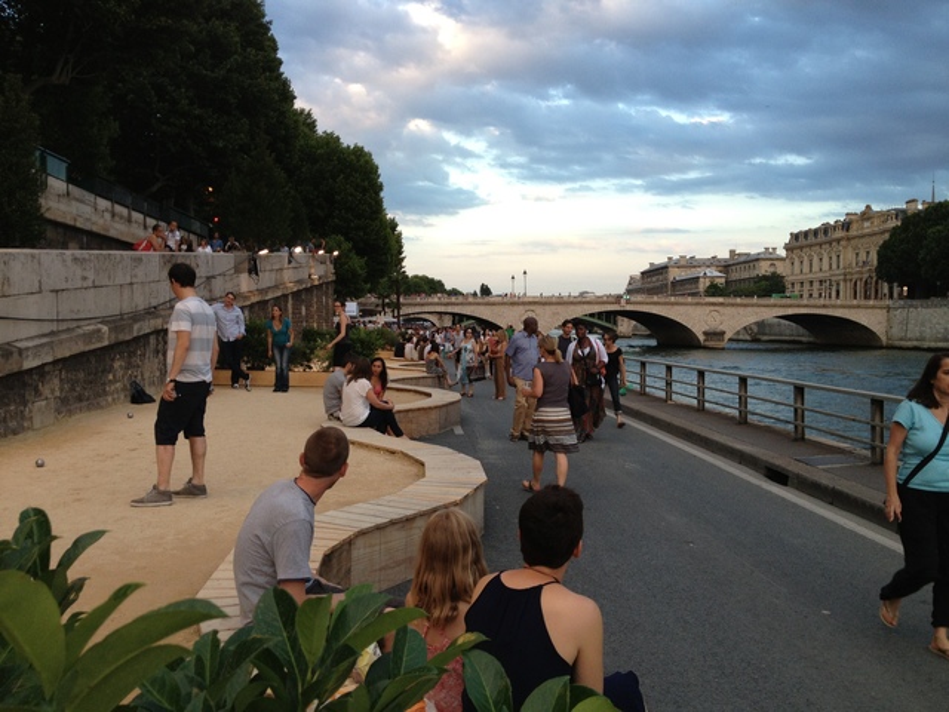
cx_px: 474
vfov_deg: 40.7
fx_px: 960
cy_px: 356
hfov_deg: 52.6
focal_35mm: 35
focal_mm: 4.28
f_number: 2.4
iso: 64
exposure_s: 1/120
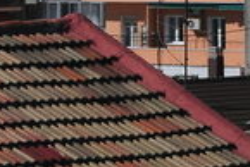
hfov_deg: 4.7
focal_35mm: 433
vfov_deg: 3.2
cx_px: 357
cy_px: -55
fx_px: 3010
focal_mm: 70
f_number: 4.5
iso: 250
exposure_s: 1/4000
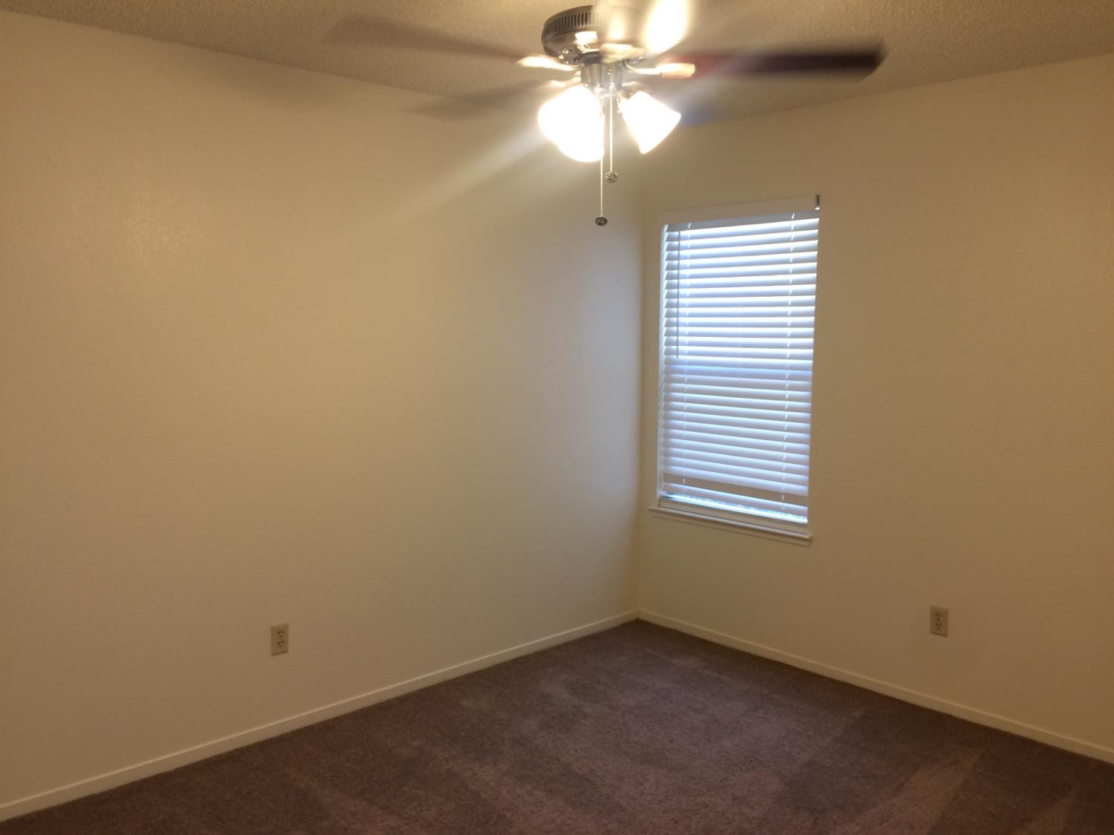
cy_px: 418
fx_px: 933
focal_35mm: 29
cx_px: 557
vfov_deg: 48.2
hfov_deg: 61.7
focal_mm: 4.15
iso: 80
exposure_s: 1/30
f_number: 2.2
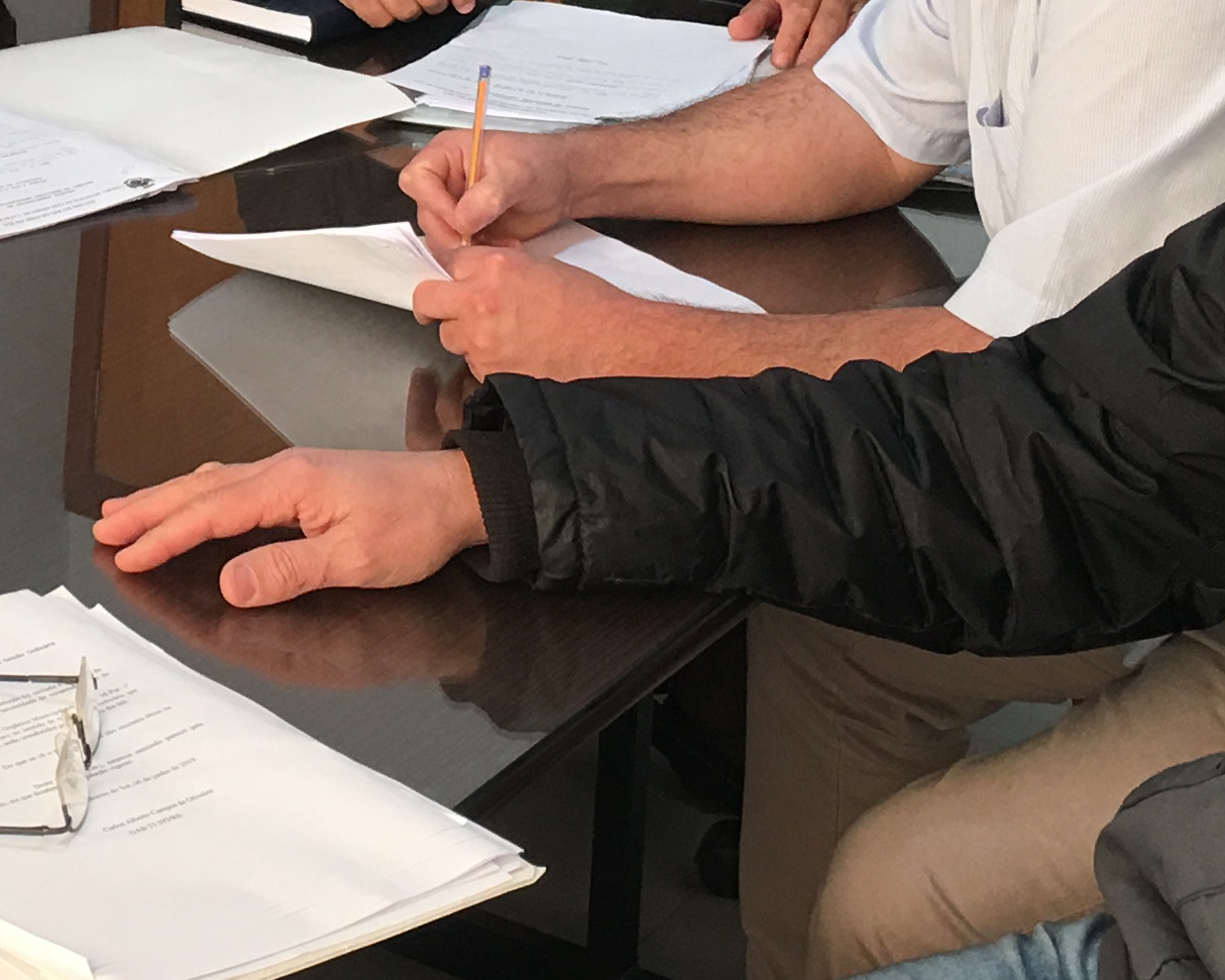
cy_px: 34
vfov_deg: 16.1
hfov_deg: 19.8
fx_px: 3408
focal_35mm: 94
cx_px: 40
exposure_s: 1/30
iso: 32
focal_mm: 4.15
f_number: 2.2
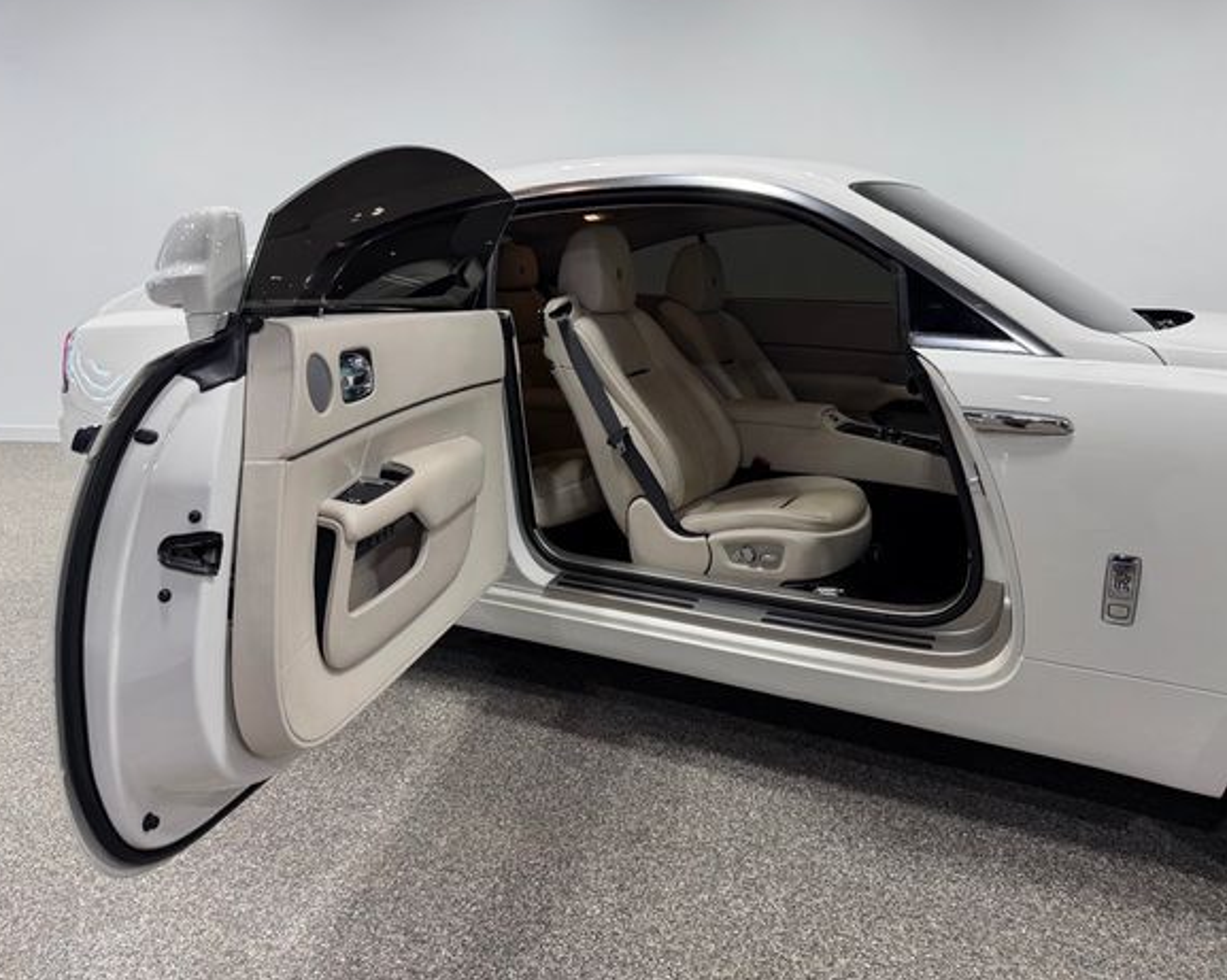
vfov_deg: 54.9
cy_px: 478
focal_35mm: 26
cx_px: 651
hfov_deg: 66.0
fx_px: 944
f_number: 1.78
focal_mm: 6.76
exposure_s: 1/224
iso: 64
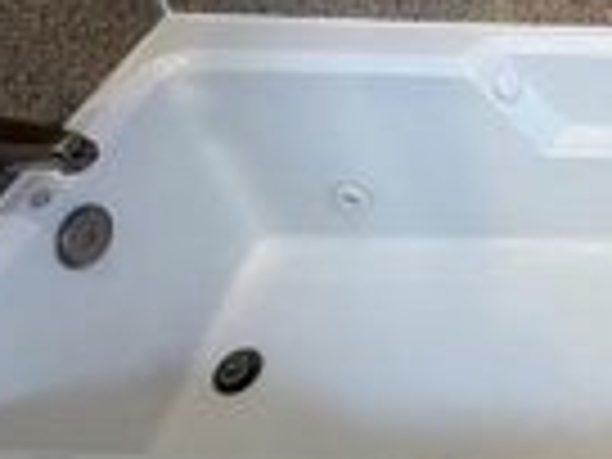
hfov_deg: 43.3
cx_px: 608
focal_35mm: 37
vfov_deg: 35.6
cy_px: 18
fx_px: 654
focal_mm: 2.22
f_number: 2.2
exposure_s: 1/120
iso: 200
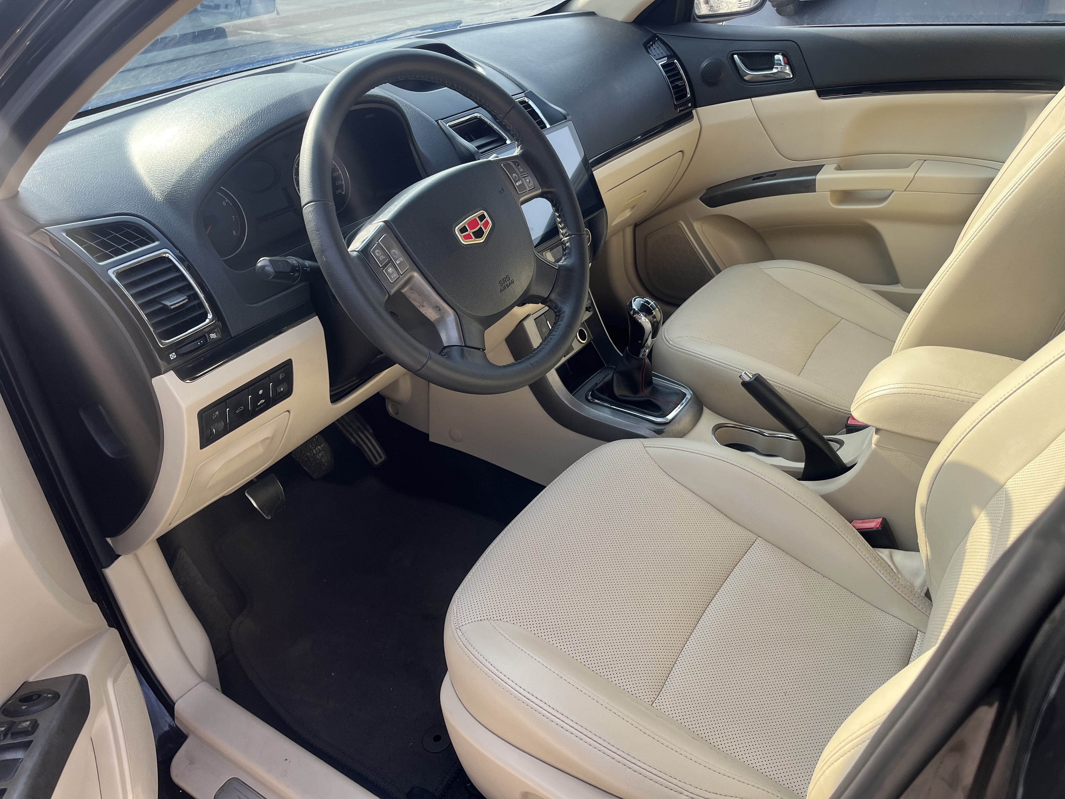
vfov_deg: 53.1
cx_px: 532
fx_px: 800
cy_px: 400
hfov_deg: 67.3
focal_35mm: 26
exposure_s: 1/445
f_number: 1.6
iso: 50
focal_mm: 5.1
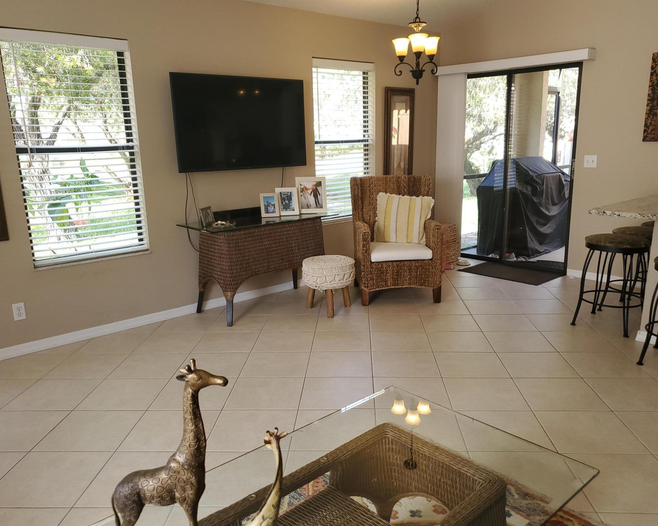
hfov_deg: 62.2
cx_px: 319
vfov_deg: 51.5
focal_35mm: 28
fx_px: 545
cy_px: 267
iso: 64
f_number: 1.5
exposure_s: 1/120
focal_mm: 4.3
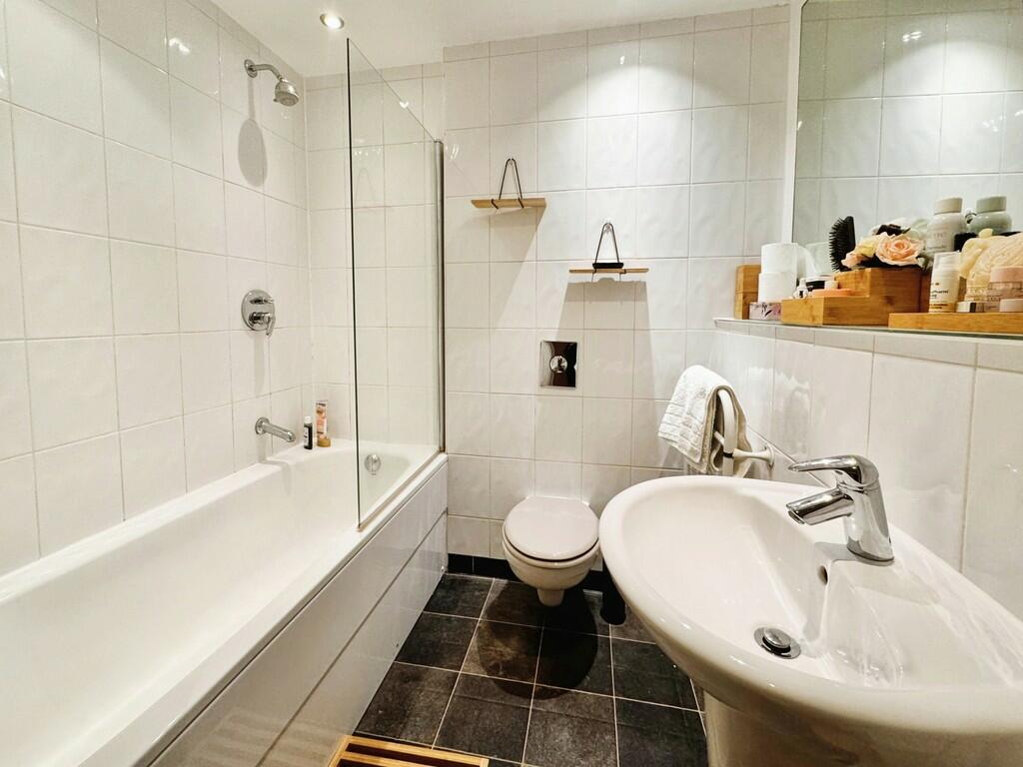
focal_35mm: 14
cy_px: 384
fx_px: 414
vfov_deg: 85.7
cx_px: 512
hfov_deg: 102.1
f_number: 2.2
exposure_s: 1/100
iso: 200
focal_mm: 2.22
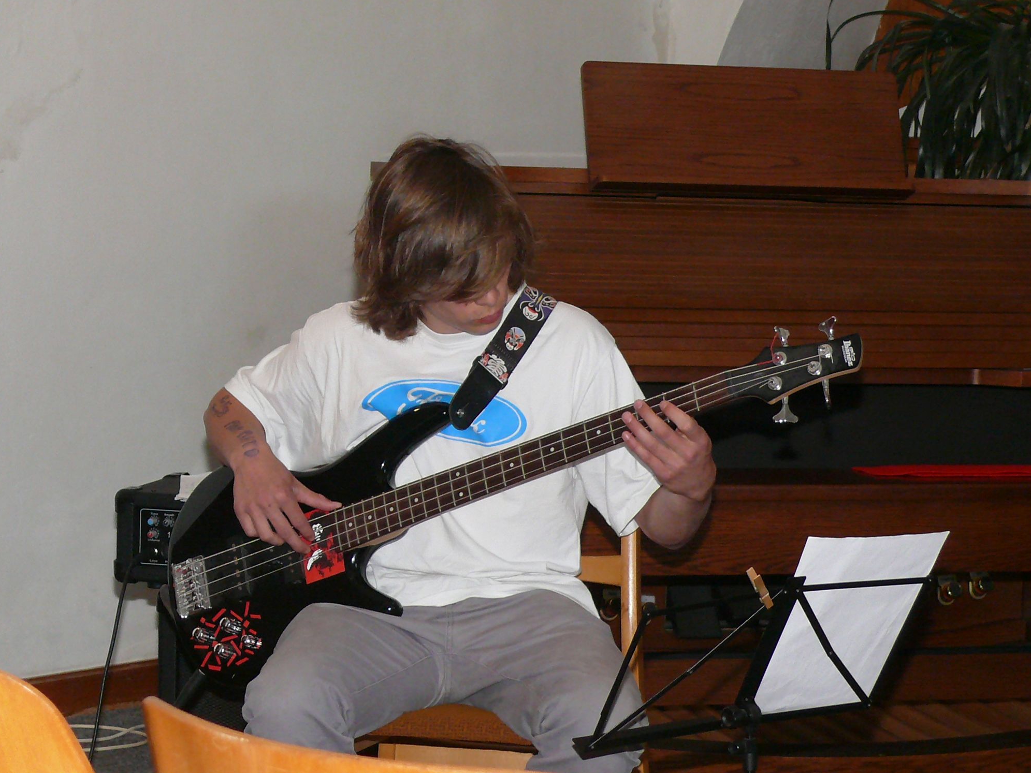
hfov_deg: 18.2
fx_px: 3216
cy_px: 383
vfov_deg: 13.7
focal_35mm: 108
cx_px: 507
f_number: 3.2
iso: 200
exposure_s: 1/125
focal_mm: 13.7
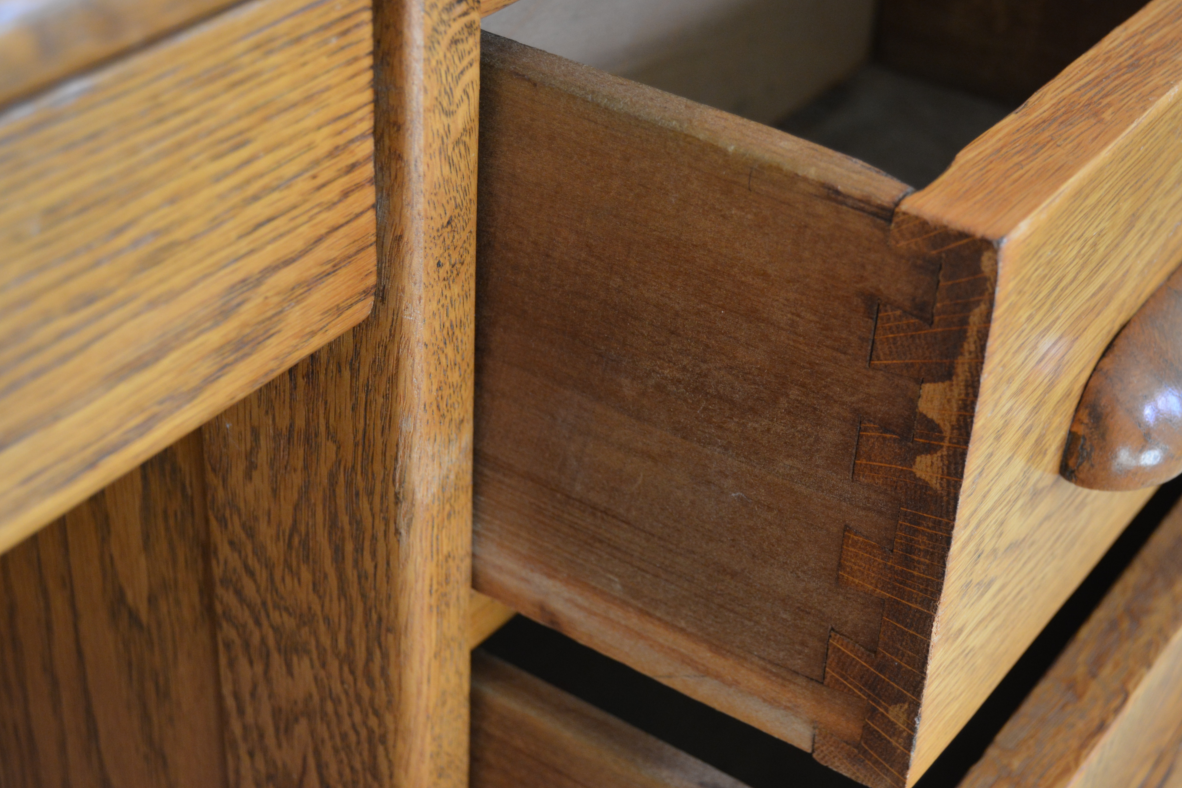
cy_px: 403
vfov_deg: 20.0
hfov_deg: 29.6
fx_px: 2233
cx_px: 685
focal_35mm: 68
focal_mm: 38
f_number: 4.8
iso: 800
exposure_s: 1/50
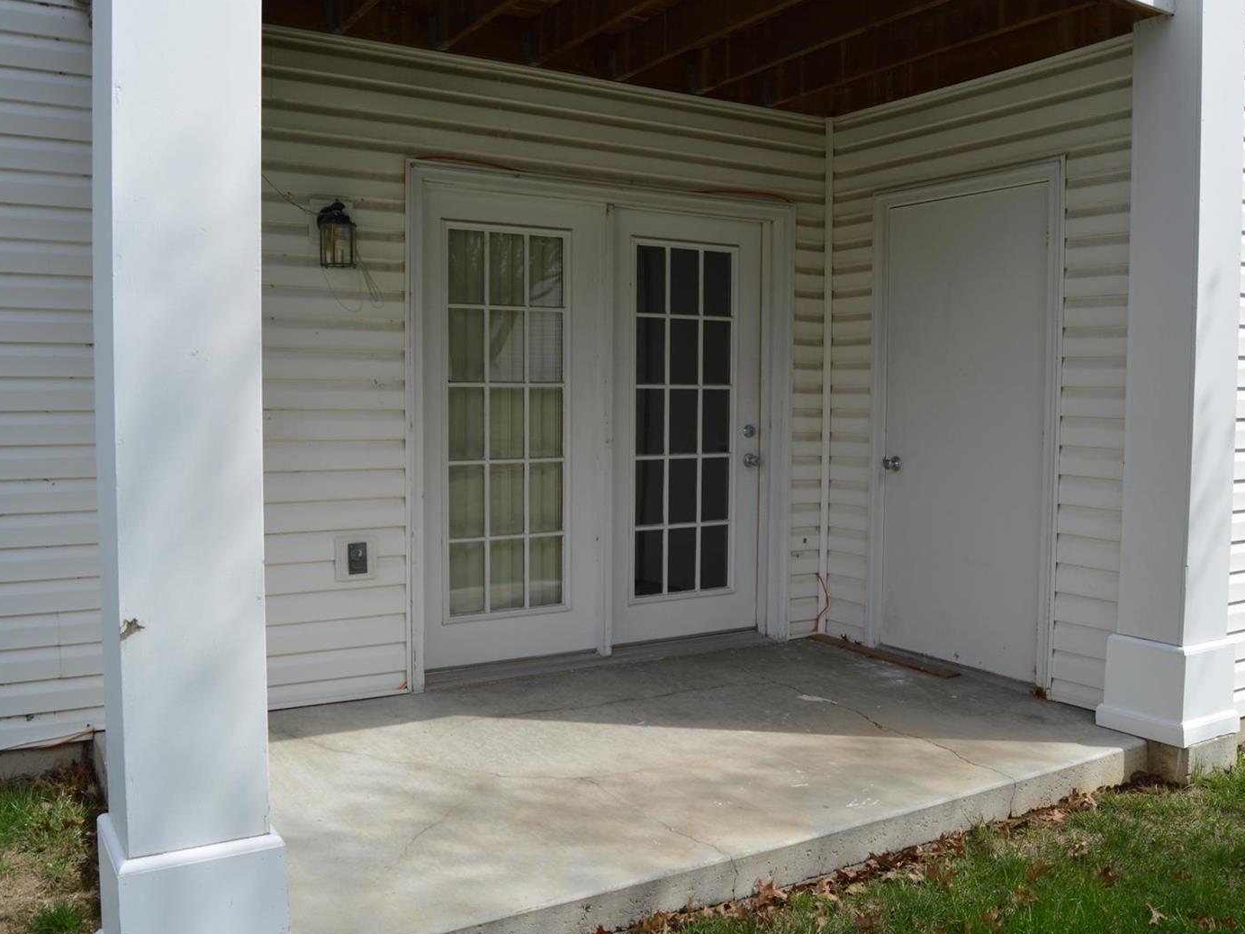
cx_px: 658
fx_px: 1079
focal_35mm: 30
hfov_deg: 59.9
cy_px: 465
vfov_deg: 46.8
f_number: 7.1
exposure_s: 1/200
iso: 100
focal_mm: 18
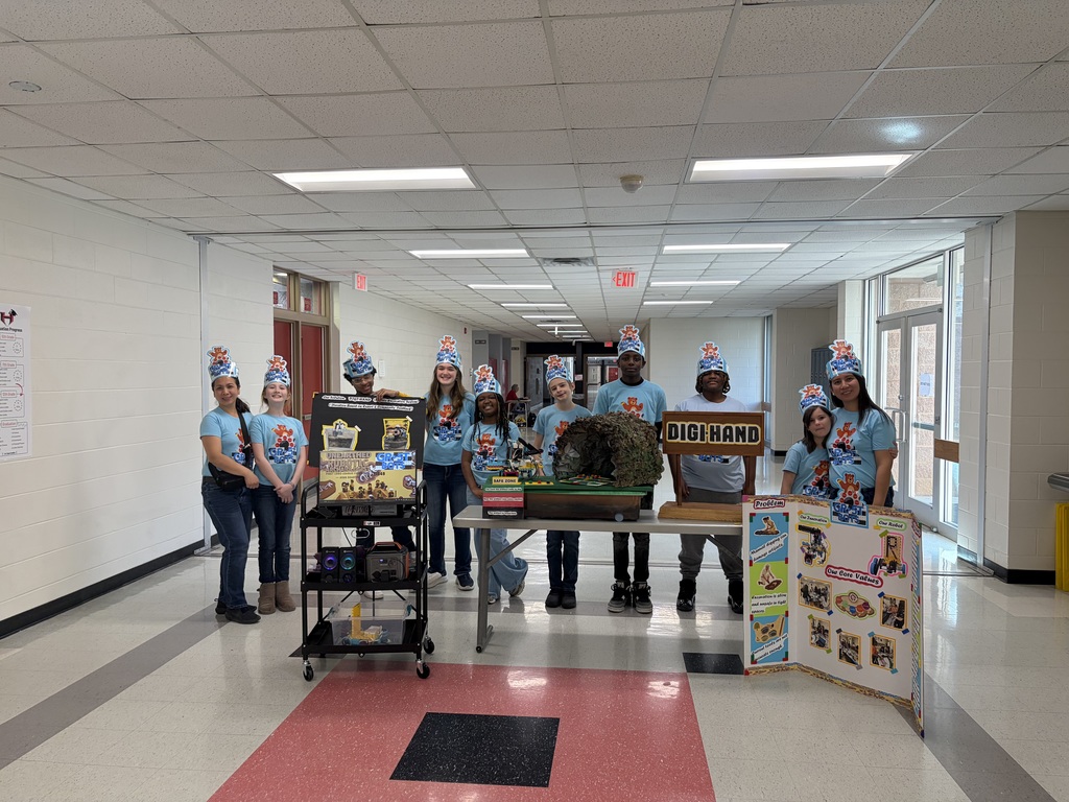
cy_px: 401
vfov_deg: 53.1
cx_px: 534
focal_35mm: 26
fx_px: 803
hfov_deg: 67.3
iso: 100
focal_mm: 5.96
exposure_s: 1/138
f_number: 1.6
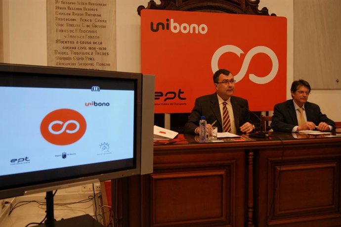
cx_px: 170
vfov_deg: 39.9
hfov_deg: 57.3
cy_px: 114
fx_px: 312
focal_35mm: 33
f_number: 4
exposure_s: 1/40
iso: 320
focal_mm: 22
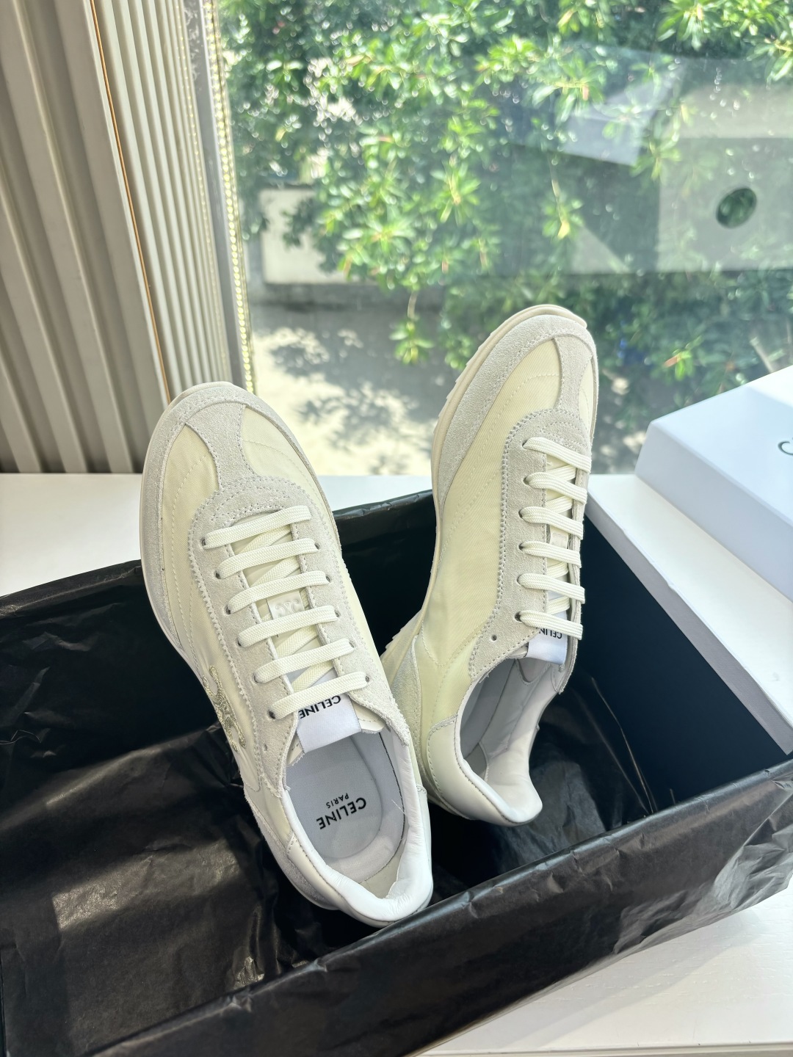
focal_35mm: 26
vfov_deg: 67.3
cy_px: 528
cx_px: 396
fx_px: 794
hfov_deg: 53.1
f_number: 1.6
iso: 50
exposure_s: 1/475
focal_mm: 5.96
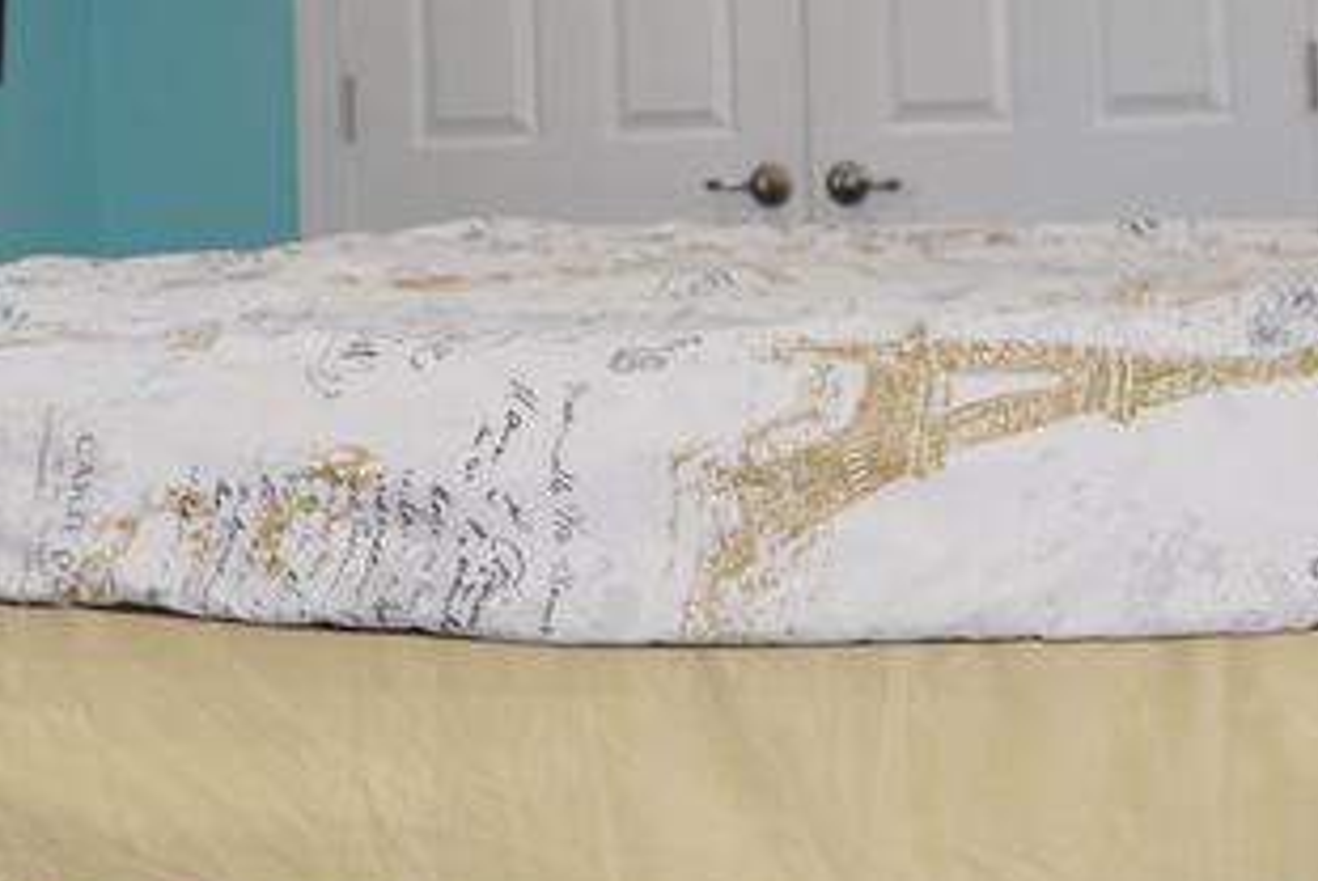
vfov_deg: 13.3
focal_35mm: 102
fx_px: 3738
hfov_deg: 20.0
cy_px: 15
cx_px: 606
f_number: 4
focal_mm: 31
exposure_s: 1/60
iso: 100
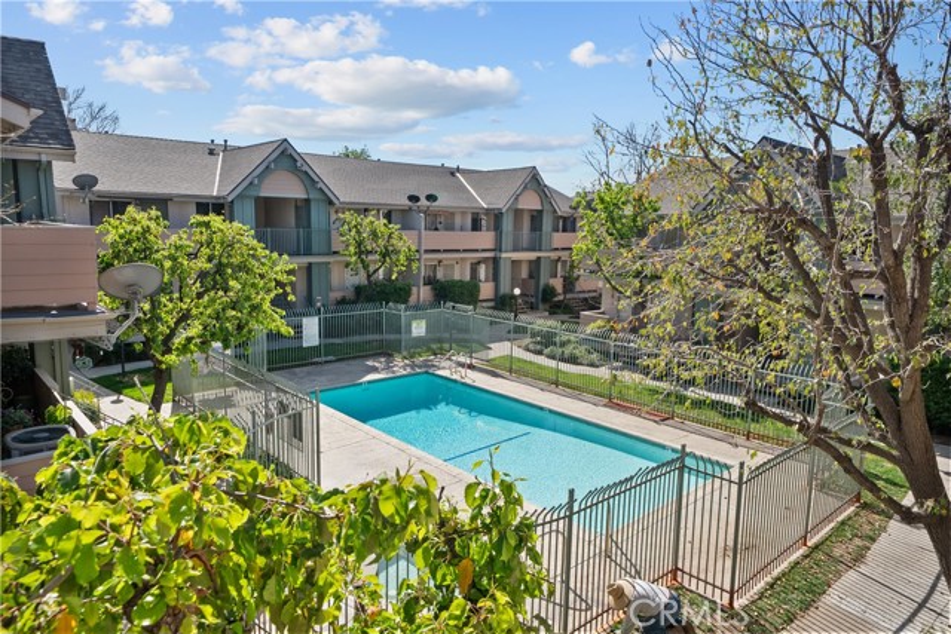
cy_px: 317
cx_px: 476
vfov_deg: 55.1
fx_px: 608
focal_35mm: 23
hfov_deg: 76.1
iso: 100
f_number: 10
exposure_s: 1/100
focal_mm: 23
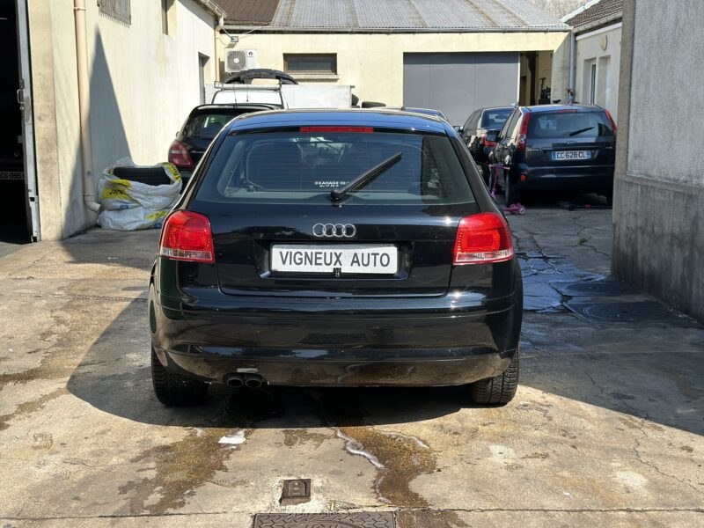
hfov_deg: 39.7
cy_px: 264
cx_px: 352
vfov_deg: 30.3
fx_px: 976
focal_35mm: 48
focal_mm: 6.86
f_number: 1.78
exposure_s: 1/1695
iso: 64
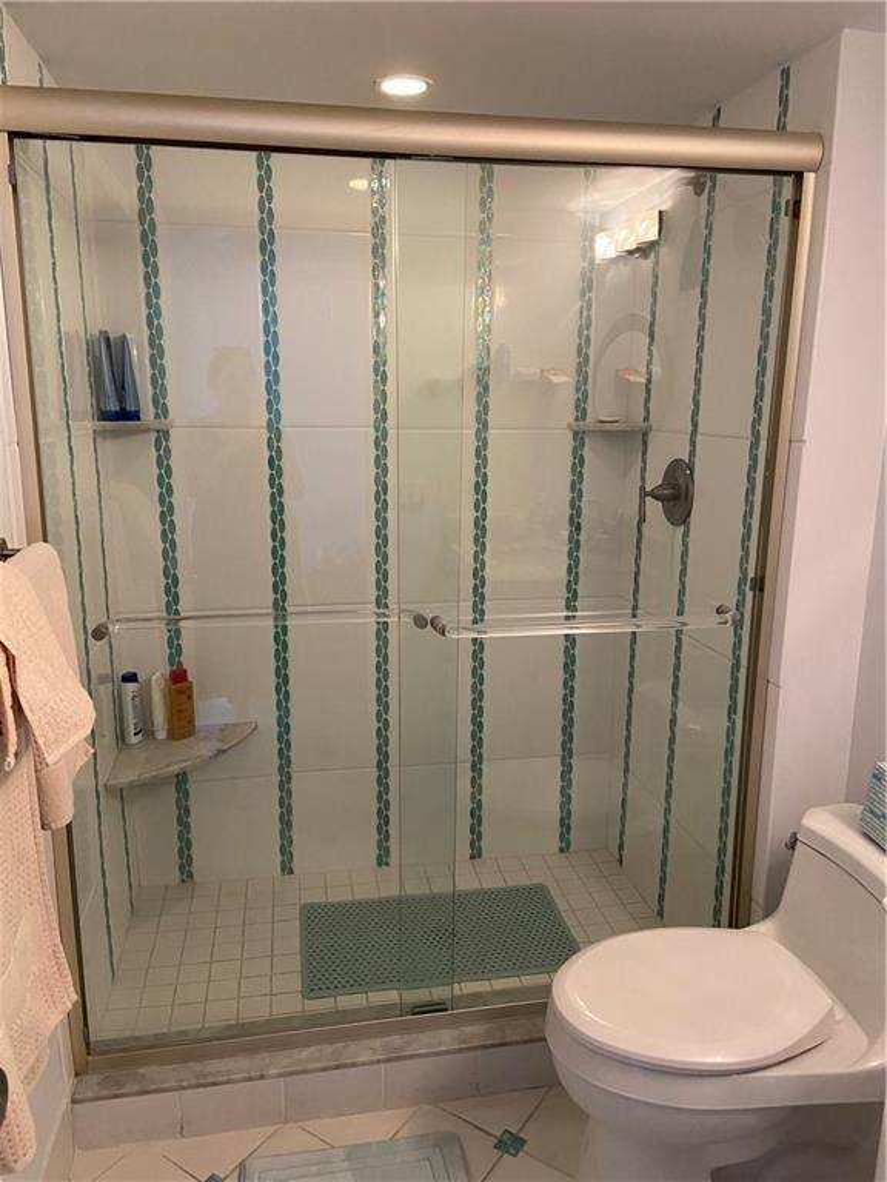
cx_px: 444
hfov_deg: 53.1
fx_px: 888
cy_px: 591
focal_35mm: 26
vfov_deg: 67.3
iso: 320
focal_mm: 4.25
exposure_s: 1/60
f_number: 1.8
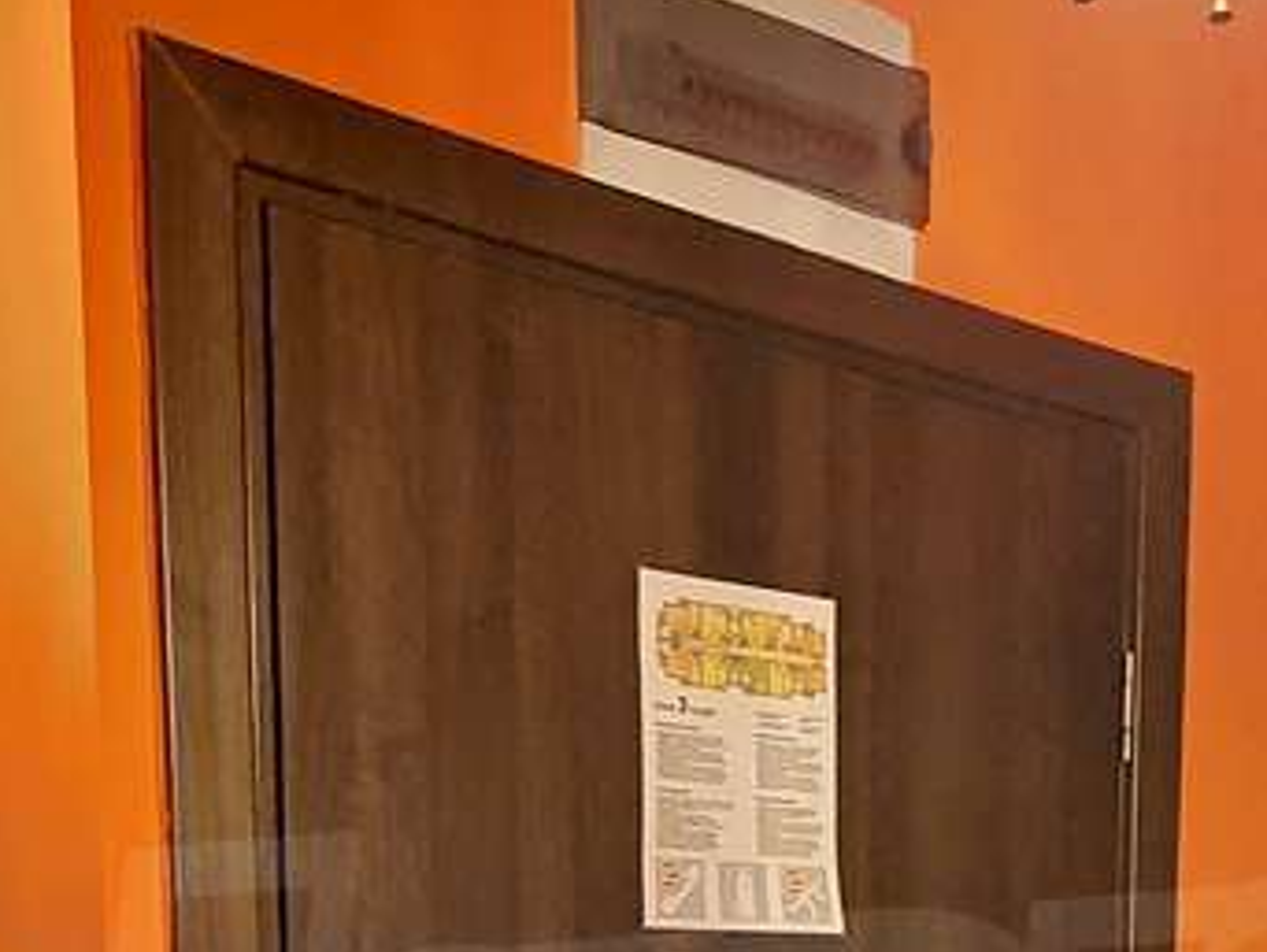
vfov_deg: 22.1
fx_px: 2088
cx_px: 982
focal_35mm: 57
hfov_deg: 33.0
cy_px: 1354
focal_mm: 1.8
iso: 500
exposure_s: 1/33
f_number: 2.2
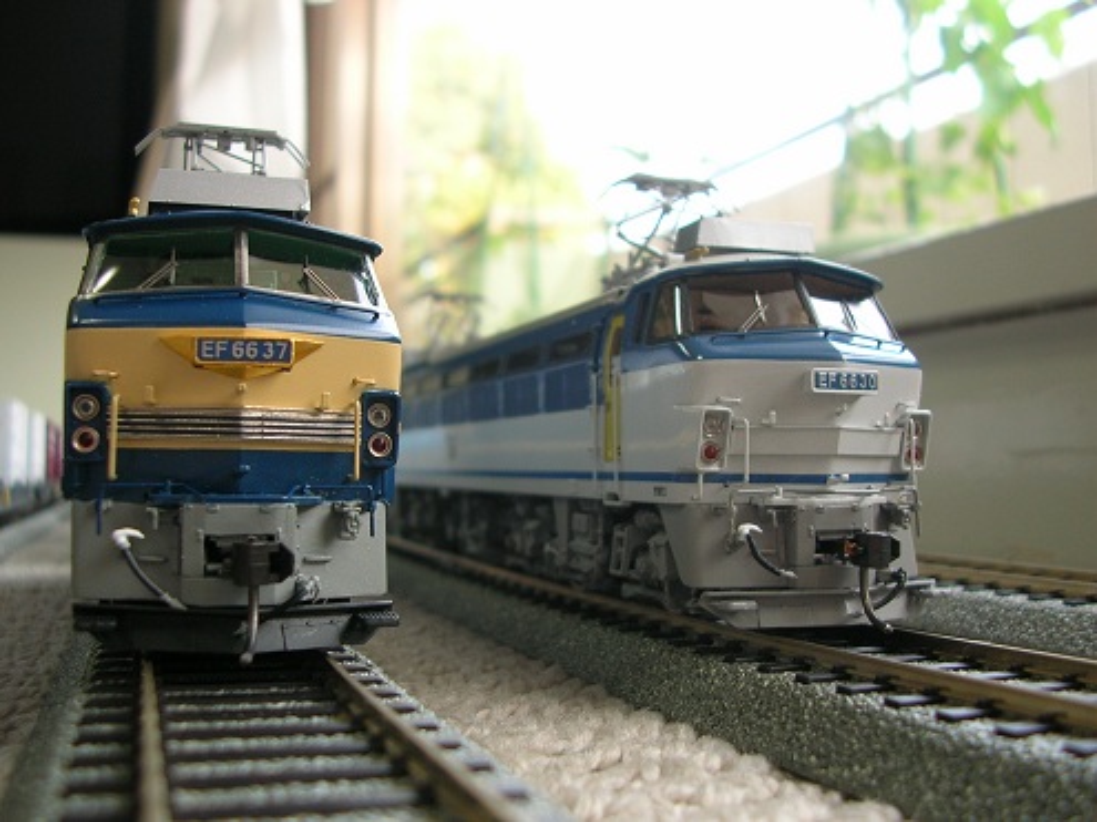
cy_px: 411
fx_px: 1109
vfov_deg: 40.7
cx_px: 548
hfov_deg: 52.6
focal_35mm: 35
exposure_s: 1/23
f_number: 2.8
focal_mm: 5.8
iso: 50
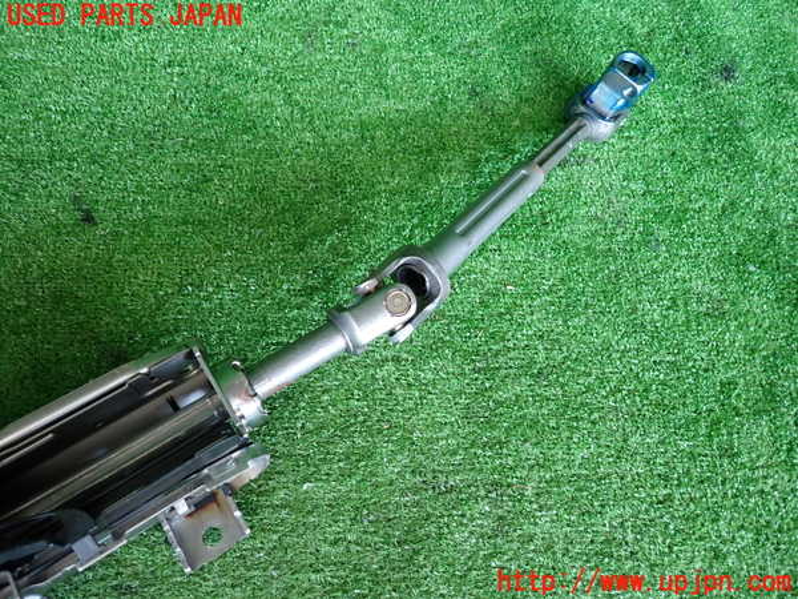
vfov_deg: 54.9
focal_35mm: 25
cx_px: 399
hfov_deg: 69.4
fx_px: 576
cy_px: 300
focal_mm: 4.5
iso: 200
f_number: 2
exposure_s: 1/50
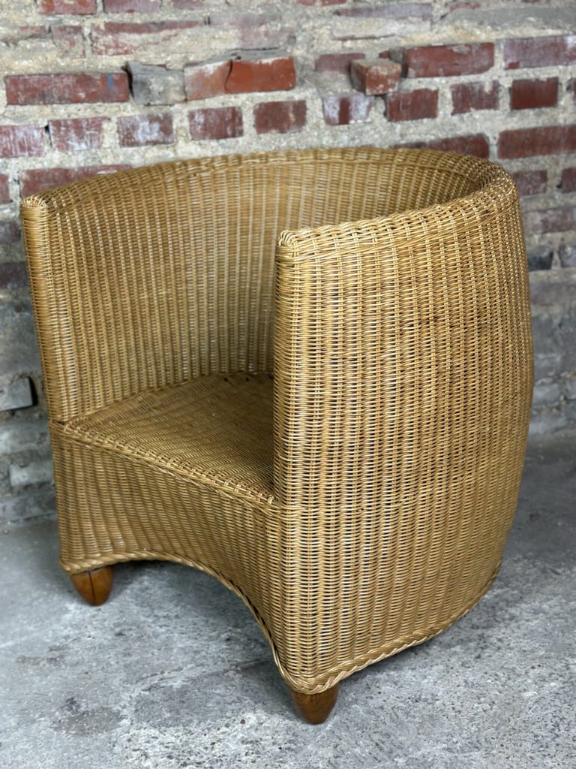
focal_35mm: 48
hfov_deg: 30.3
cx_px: 288
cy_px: 384
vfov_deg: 39.7
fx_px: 1065
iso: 125
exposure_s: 1/50
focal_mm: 6.86
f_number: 1.78
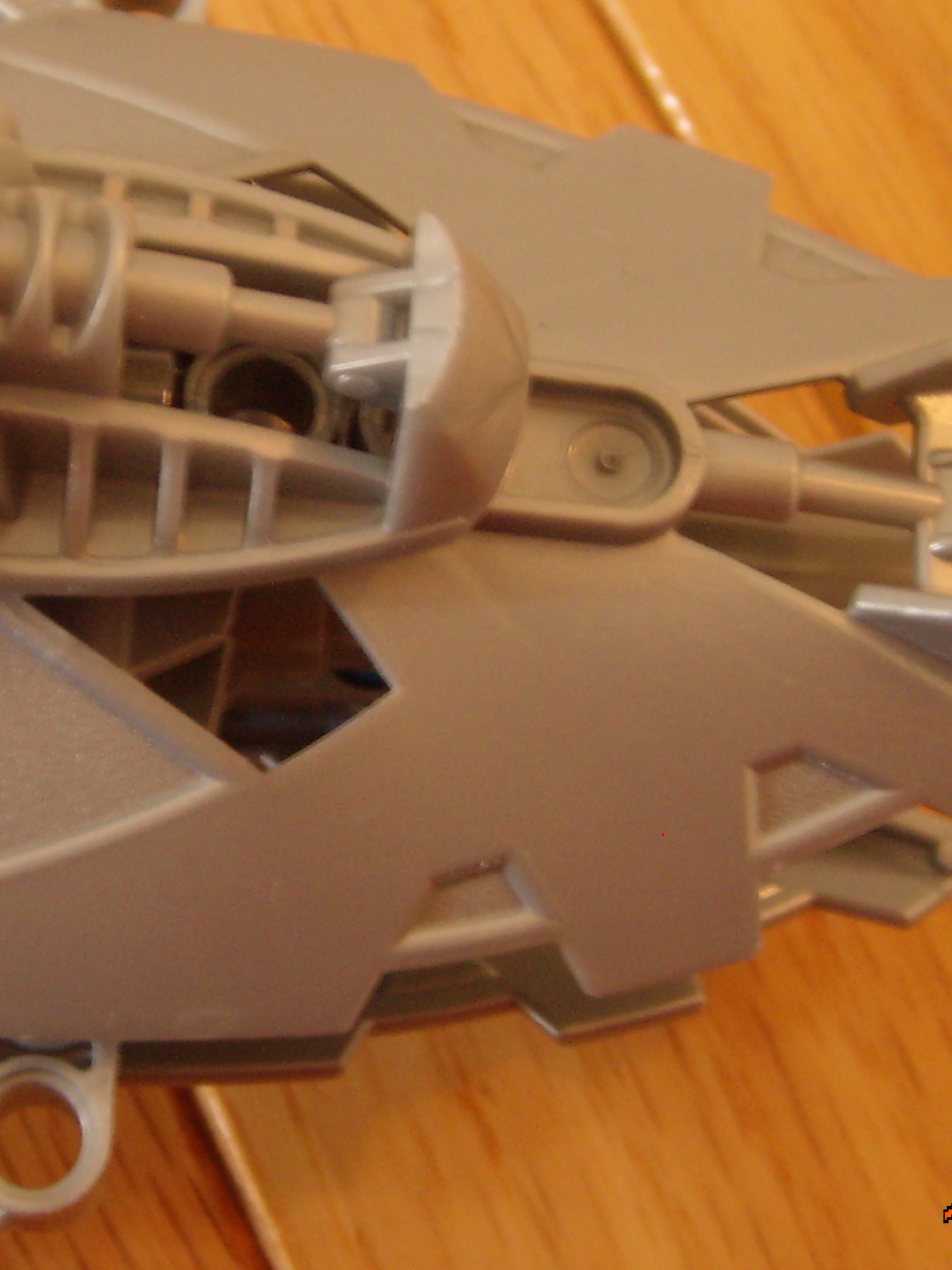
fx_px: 2678
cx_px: 174
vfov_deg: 26.6
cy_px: 510
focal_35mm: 73
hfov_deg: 19.9
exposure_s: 1/4
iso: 116
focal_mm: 6.4
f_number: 3.5
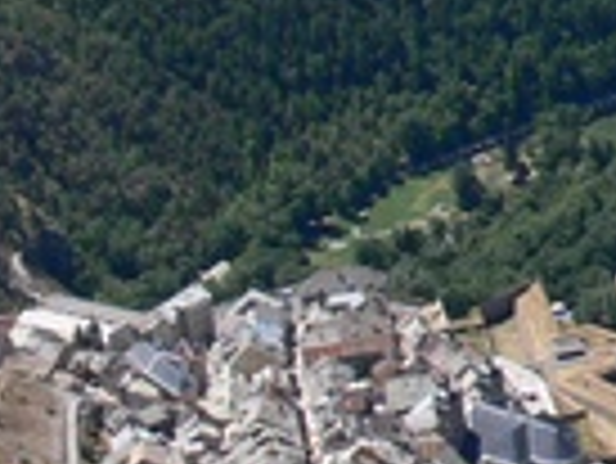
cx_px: 1677
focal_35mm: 202
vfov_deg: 7.2
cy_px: -234
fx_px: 3598
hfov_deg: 8.6
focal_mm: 7.4
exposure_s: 1/250
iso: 80
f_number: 5.6
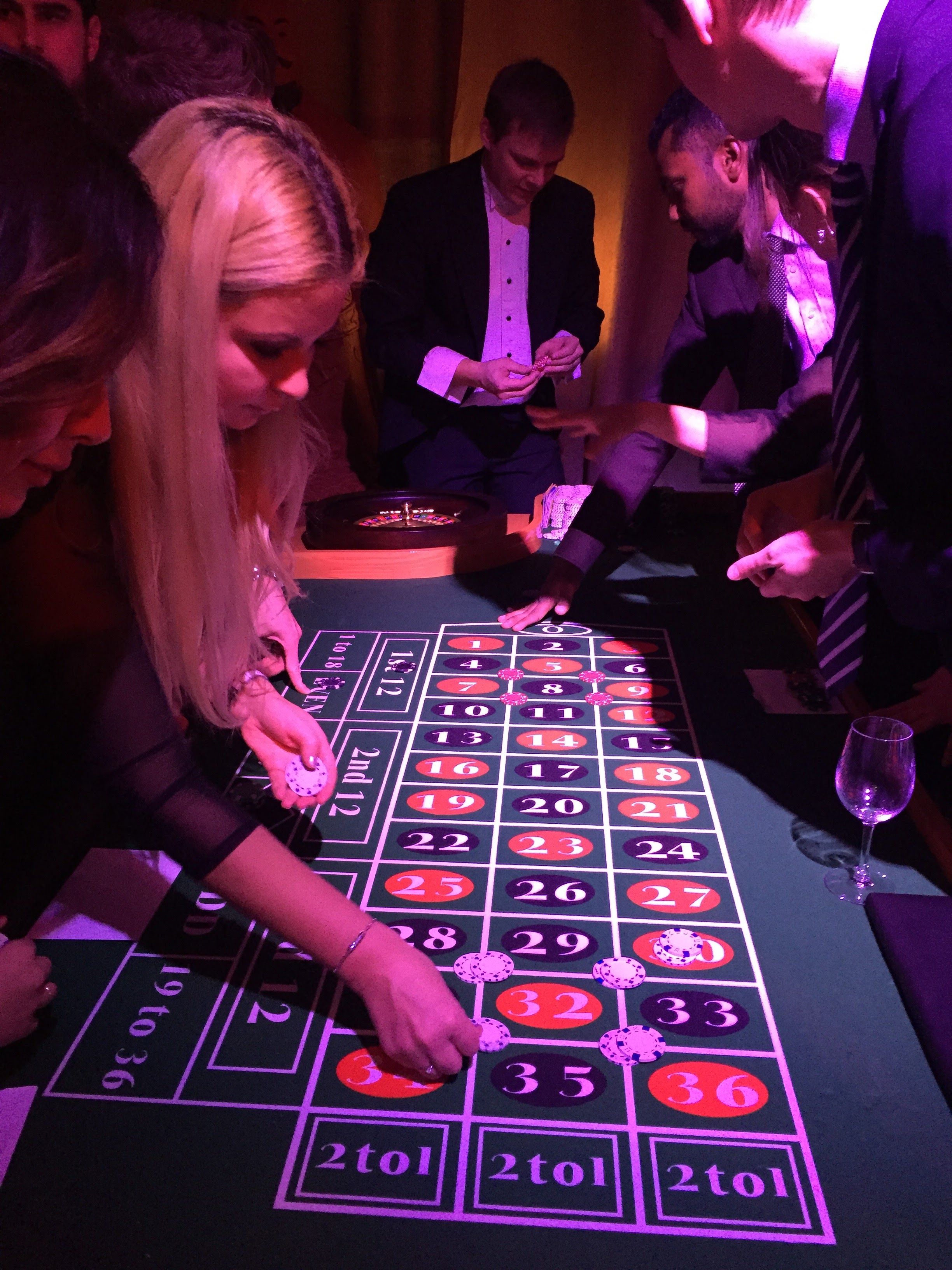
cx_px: 476
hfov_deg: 48.2
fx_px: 1063
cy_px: 635
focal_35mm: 29
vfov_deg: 61.7
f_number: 2.2
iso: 250
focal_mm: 4.15
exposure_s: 1/20
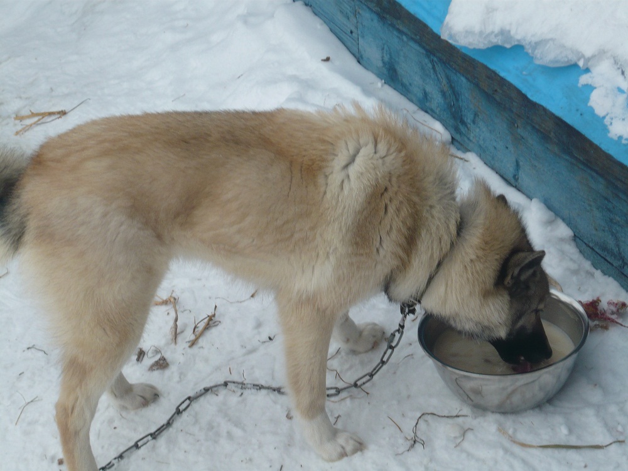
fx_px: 1687
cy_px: 236
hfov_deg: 21.1
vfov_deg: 15.9
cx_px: 314
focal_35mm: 93
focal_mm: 15.3
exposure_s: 1/100
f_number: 4.8
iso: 100
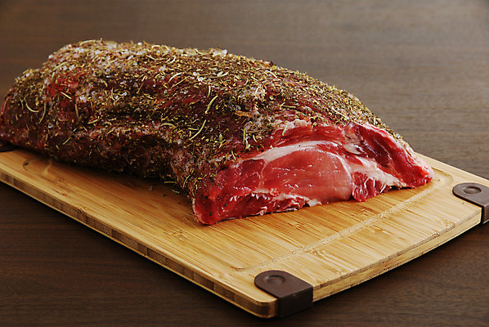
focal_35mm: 120
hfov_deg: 17.0
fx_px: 1632
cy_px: 164
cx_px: 244
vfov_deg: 11.4
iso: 100
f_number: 9
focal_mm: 80
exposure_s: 1
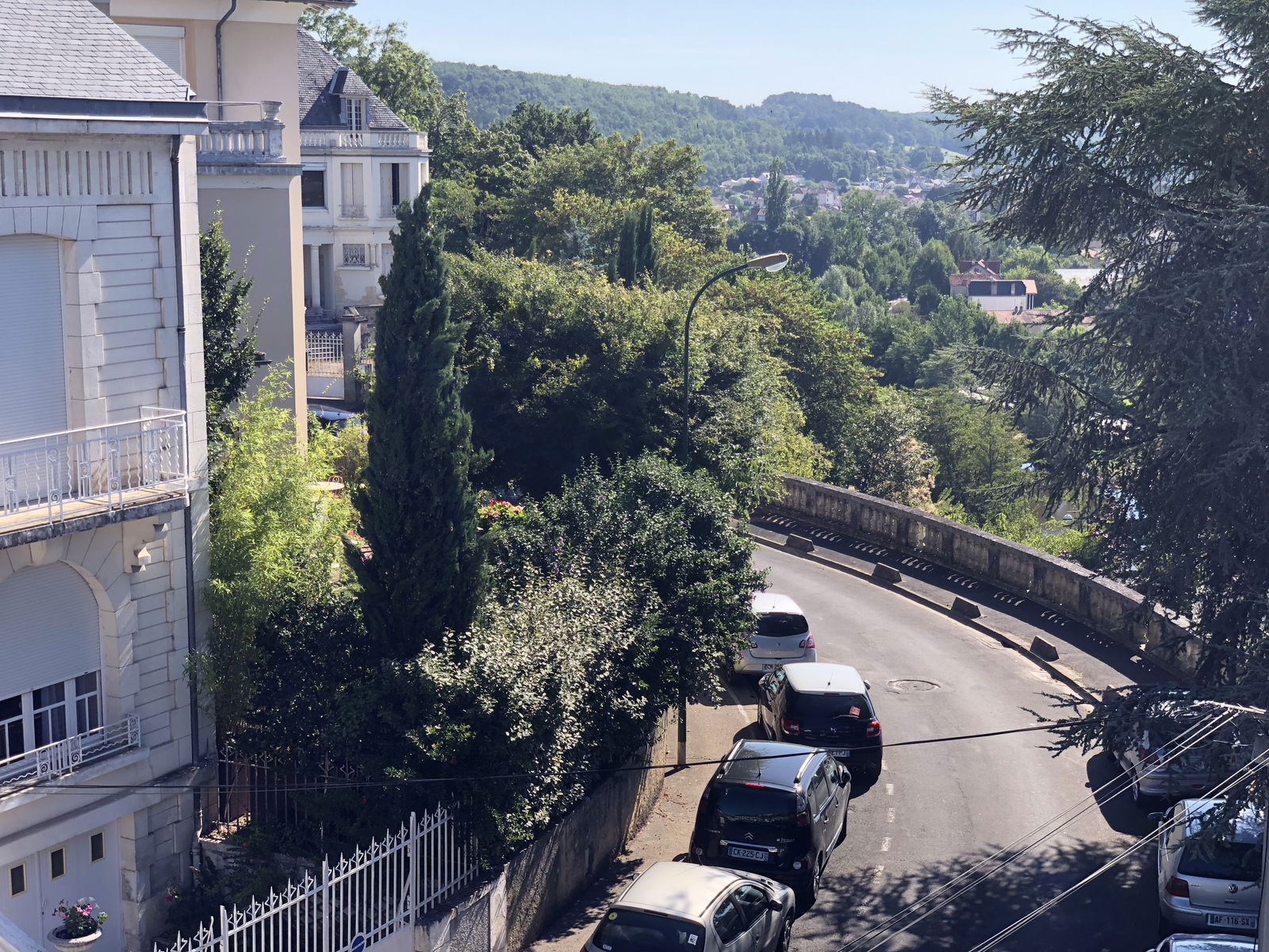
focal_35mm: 52
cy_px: 476
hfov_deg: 36.8
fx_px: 1906
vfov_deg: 28.0
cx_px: 634
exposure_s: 1/470
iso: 16
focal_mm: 6
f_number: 2.4
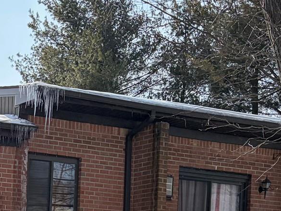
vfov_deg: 15.2
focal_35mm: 91
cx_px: -119
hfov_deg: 19.3
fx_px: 739
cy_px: 300
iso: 64
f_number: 1.6
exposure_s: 1/4329
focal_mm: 5.96
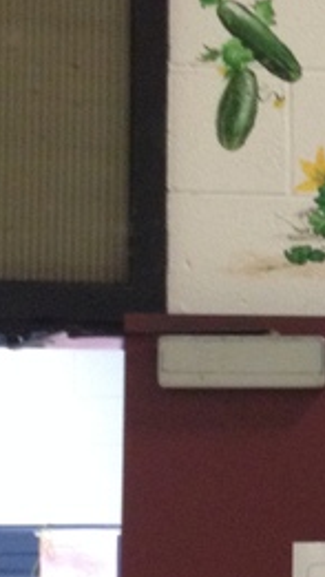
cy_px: 433
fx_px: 2143
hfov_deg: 8.3
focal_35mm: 140
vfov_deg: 15.3
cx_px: 639
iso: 200
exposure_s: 1/20
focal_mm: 4.28
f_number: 2.4
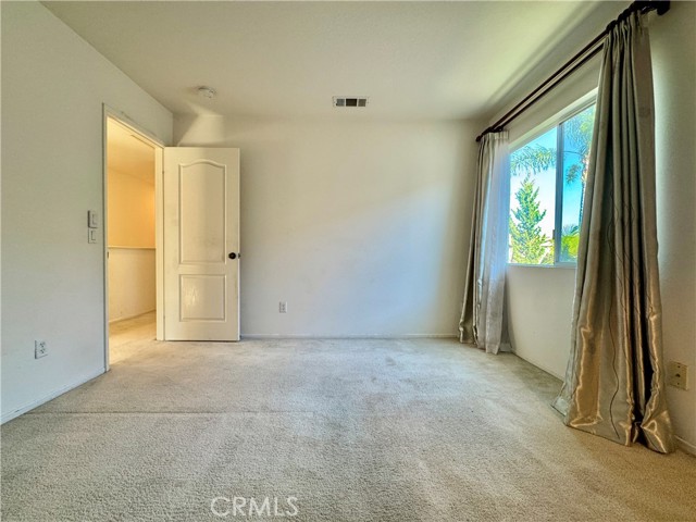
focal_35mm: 14
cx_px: 348
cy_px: 261
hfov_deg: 102.1
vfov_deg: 85.7
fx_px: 281
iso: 200
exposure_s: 1/120
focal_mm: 2.22
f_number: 2.2
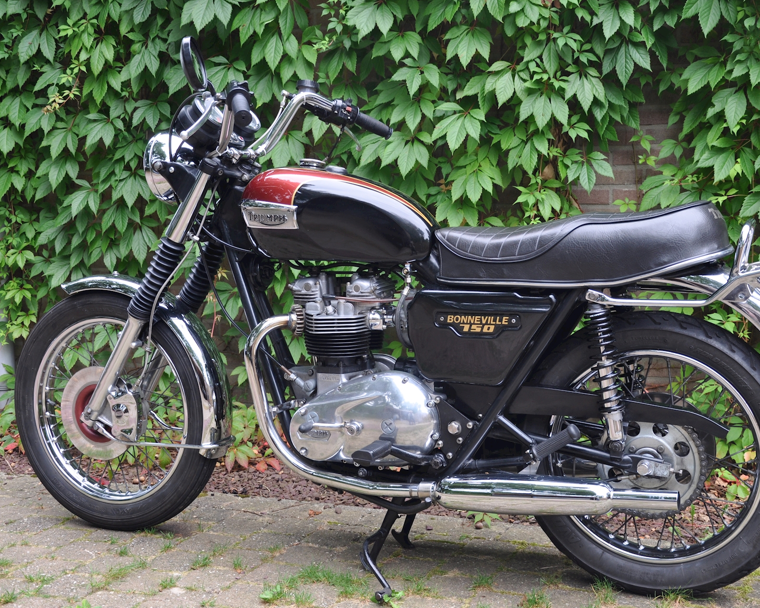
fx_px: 1147
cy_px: 304
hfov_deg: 36.6
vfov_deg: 29.7
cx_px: 433
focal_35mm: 51
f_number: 6.3
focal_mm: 30
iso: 200
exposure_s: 1/40
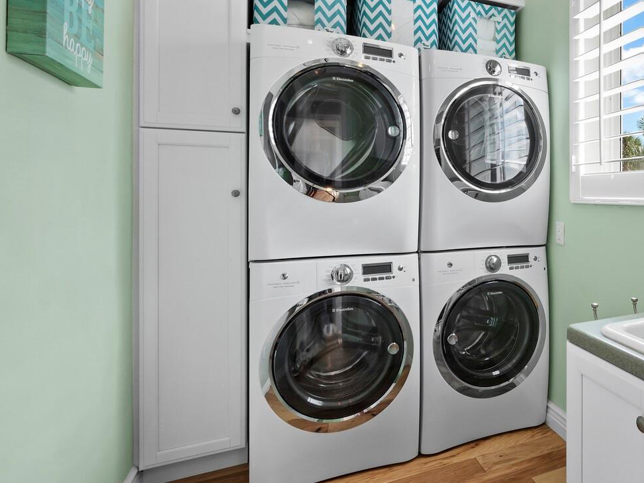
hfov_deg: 67.1
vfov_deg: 58.5
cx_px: 514
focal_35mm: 23
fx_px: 428
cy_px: 199
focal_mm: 7
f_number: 9
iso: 400
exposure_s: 1/15
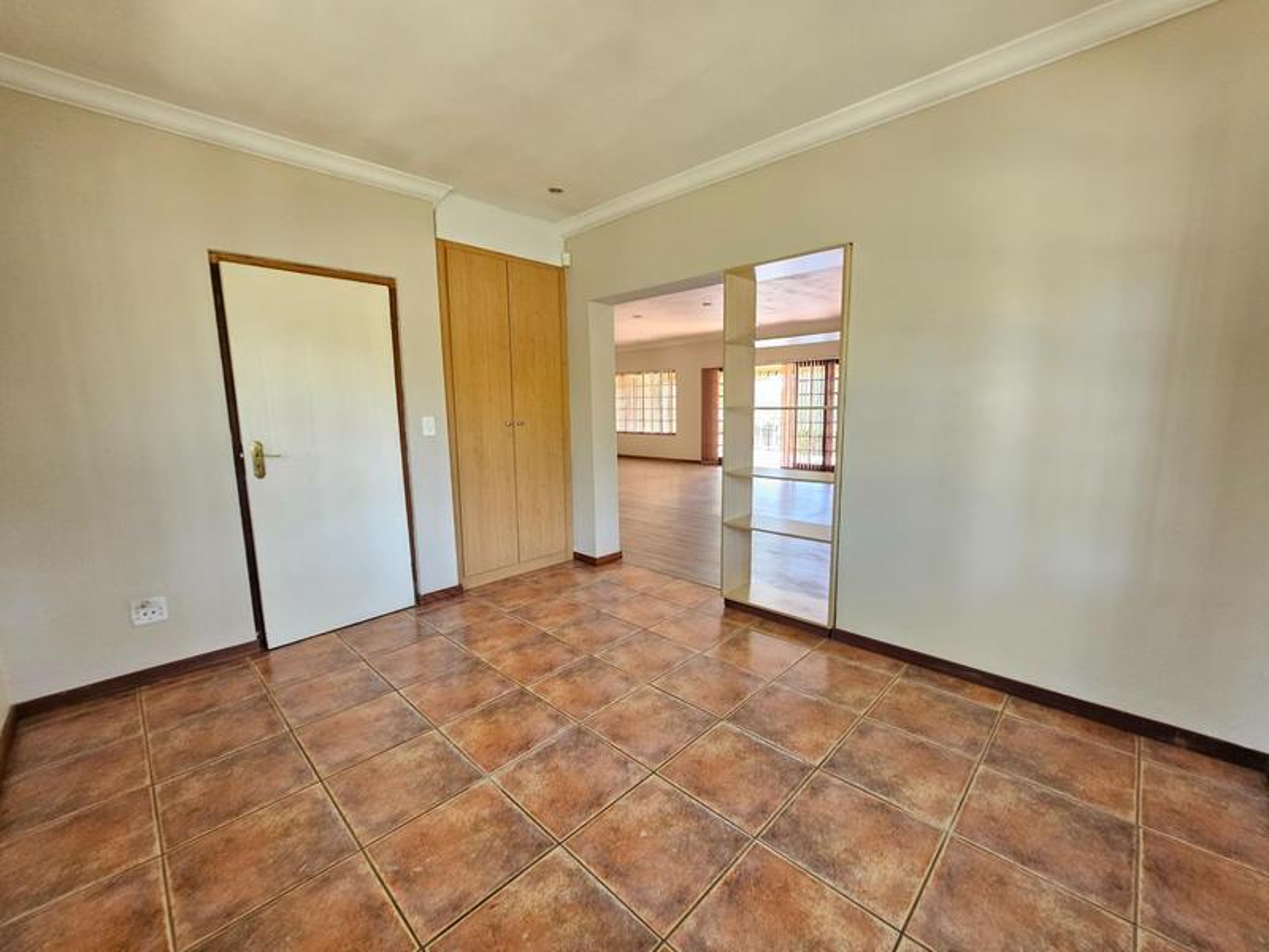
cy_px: 476
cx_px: 634
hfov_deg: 106.2
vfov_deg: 89.9
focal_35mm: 13
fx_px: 477
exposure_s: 1/40
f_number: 2.2
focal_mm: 2.2
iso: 320
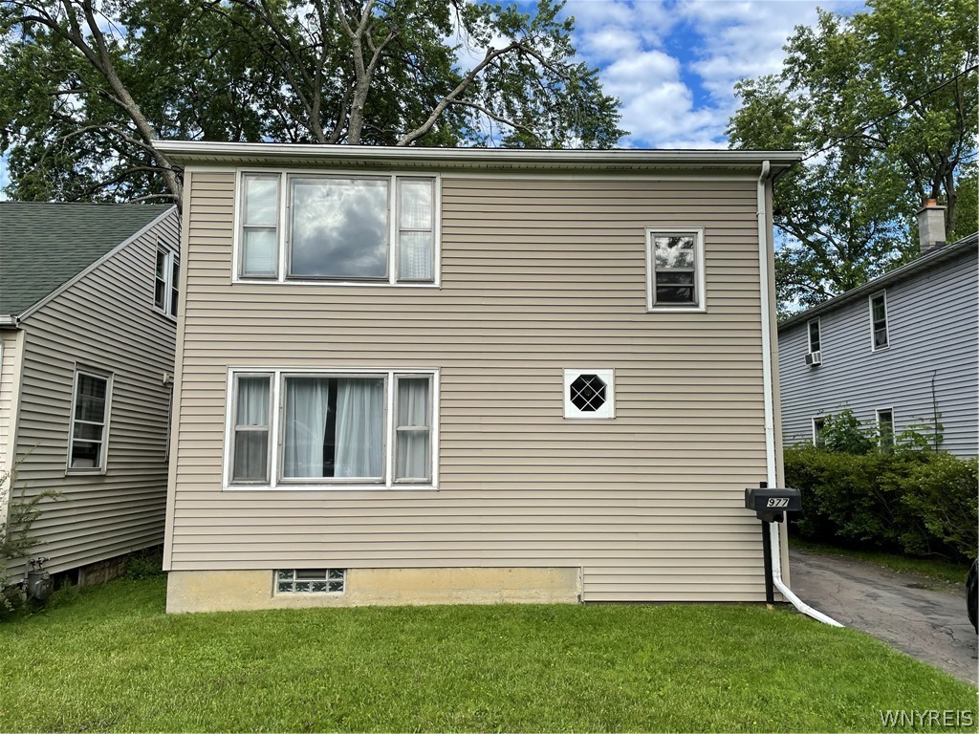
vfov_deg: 53.1
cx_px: 490
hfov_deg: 67.3
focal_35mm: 26
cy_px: 367
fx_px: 735
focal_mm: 4.2
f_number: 1.6
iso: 32
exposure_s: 1/2053
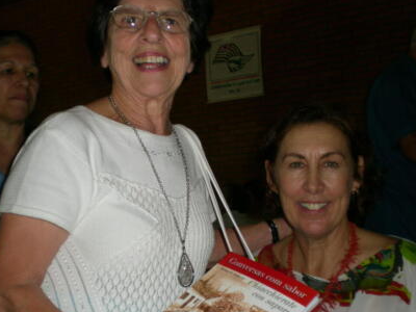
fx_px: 661
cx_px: 202
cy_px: 184
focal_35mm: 55
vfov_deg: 26.5
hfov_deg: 34.9
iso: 50
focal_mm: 7.4
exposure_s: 1/60
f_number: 3.5
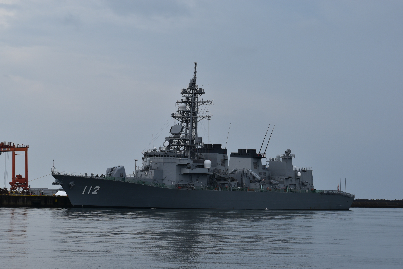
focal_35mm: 123
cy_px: 134
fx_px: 1377
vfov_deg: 11.1
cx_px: 202
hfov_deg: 16.7
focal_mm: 82
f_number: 10
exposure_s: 1/400
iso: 200
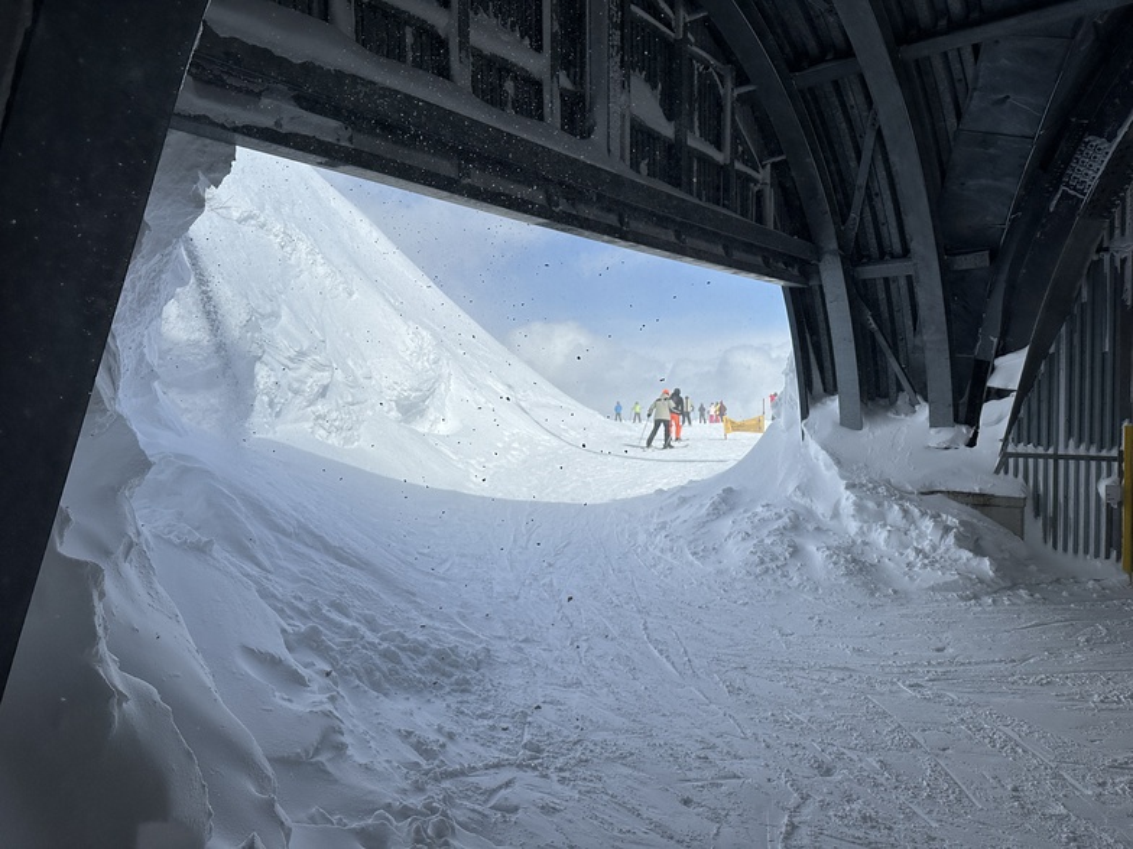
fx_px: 786
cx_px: 566
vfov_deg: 56.8
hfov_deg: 71.6
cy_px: 424
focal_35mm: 24
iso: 100
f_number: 1.78
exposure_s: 1/15625
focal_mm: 6.86
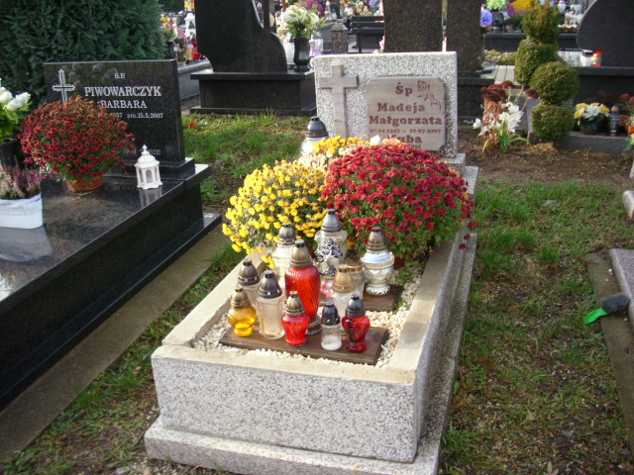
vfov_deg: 38.7
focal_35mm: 37
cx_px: 317
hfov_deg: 50.1
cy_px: 238
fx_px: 678
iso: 50
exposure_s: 1/209
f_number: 2.8
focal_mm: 6.2
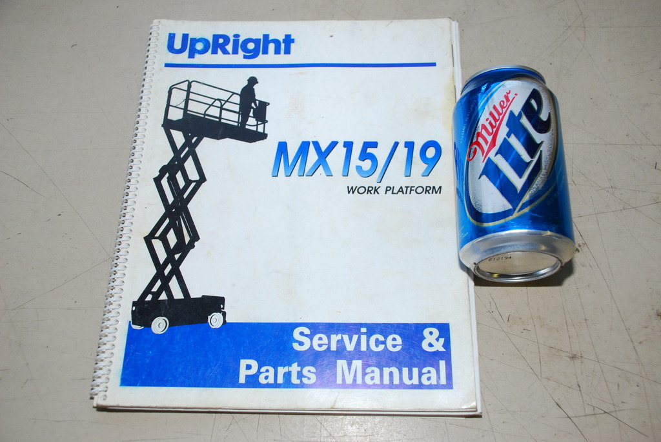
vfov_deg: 34.3
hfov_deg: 49.5
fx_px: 717
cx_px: 330
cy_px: 221
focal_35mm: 39
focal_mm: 26
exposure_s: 1/60
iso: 200
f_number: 5
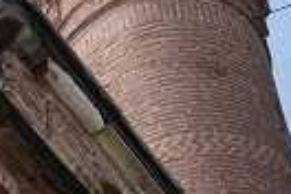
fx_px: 2562
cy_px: -48
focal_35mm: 317
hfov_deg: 6.3
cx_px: -342
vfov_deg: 4.3
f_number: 4
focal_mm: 70
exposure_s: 1/2500
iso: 320
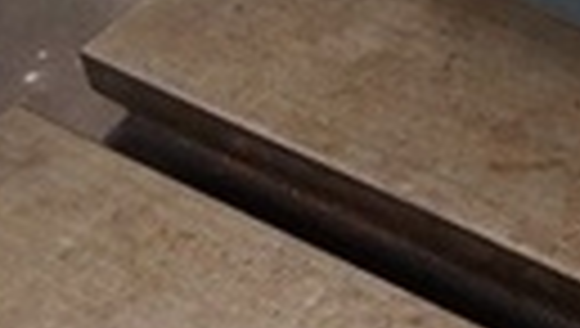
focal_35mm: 140
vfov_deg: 7.7
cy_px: -607
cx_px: 1263
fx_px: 2156
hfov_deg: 12.8
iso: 1600
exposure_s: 1/160
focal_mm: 16
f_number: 4
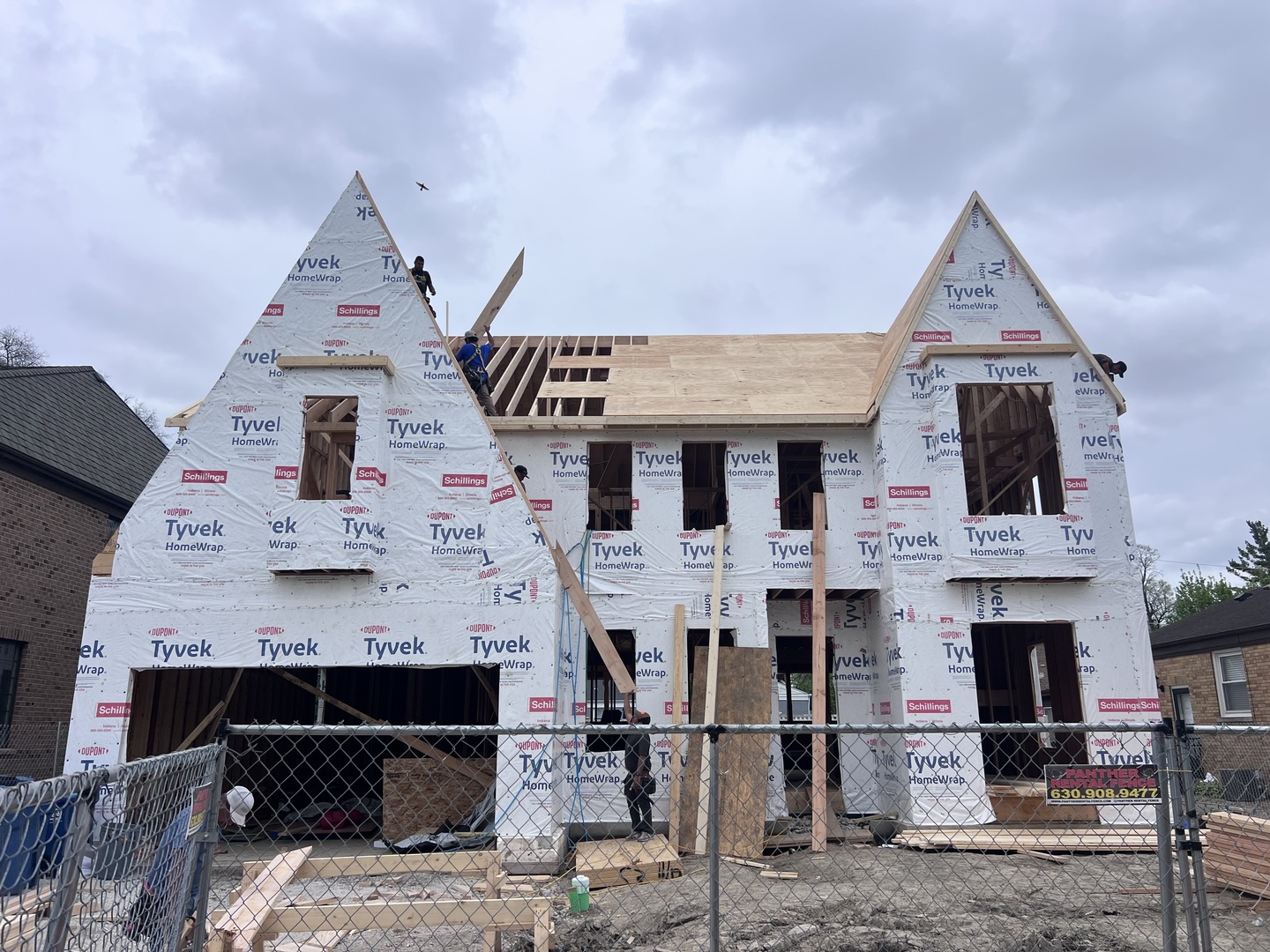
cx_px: 635
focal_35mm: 26
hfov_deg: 67.3
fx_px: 954
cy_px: 476
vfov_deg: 53.1
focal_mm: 5.7
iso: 50
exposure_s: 1/4444
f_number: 1.5
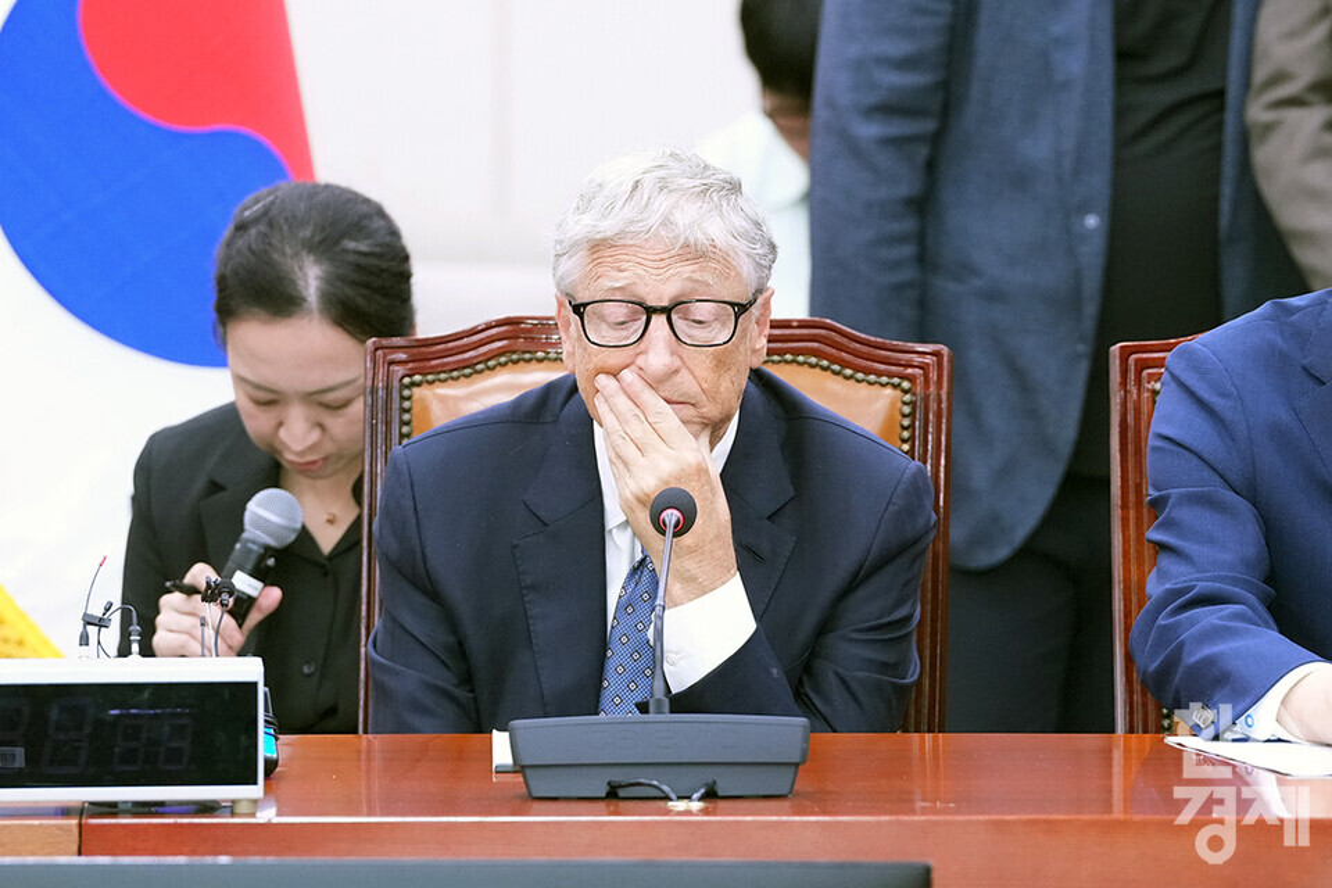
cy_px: 444
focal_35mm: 200
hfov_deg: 10.3
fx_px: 7399
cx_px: 666
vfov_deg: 6.9
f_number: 4
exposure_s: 1/125
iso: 3200
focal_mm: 200
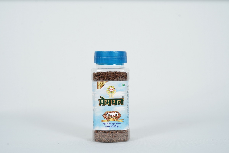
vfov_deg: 27.0
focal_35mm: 50
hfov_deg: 39.6
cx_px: 114
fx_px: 318
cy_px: 76
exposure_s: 1/200
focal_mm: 50
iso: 400
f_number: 7.1
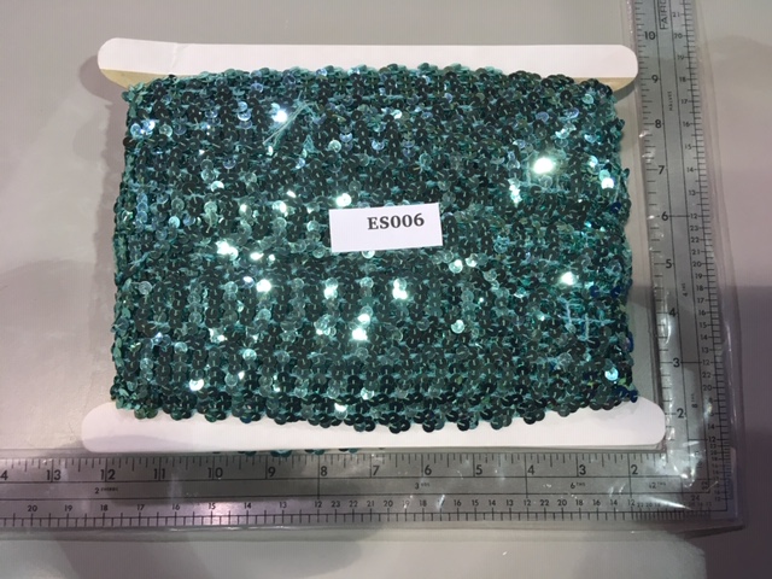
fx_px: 647
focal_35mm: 29
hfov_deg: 61.7
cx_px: 386
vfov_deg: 48.2
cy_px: 290
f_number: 2.2
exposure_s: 1/30
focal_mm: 4.15
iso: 32
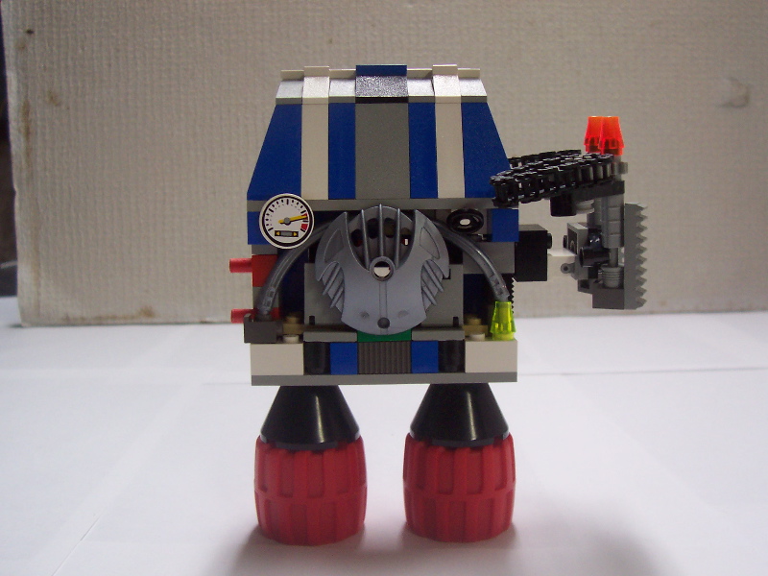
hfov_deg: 50.1
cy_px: 288
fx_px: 821
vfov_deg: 38.7
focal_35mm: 37
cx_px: 384
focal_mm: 5.6
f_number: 2.8
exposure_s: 1/30
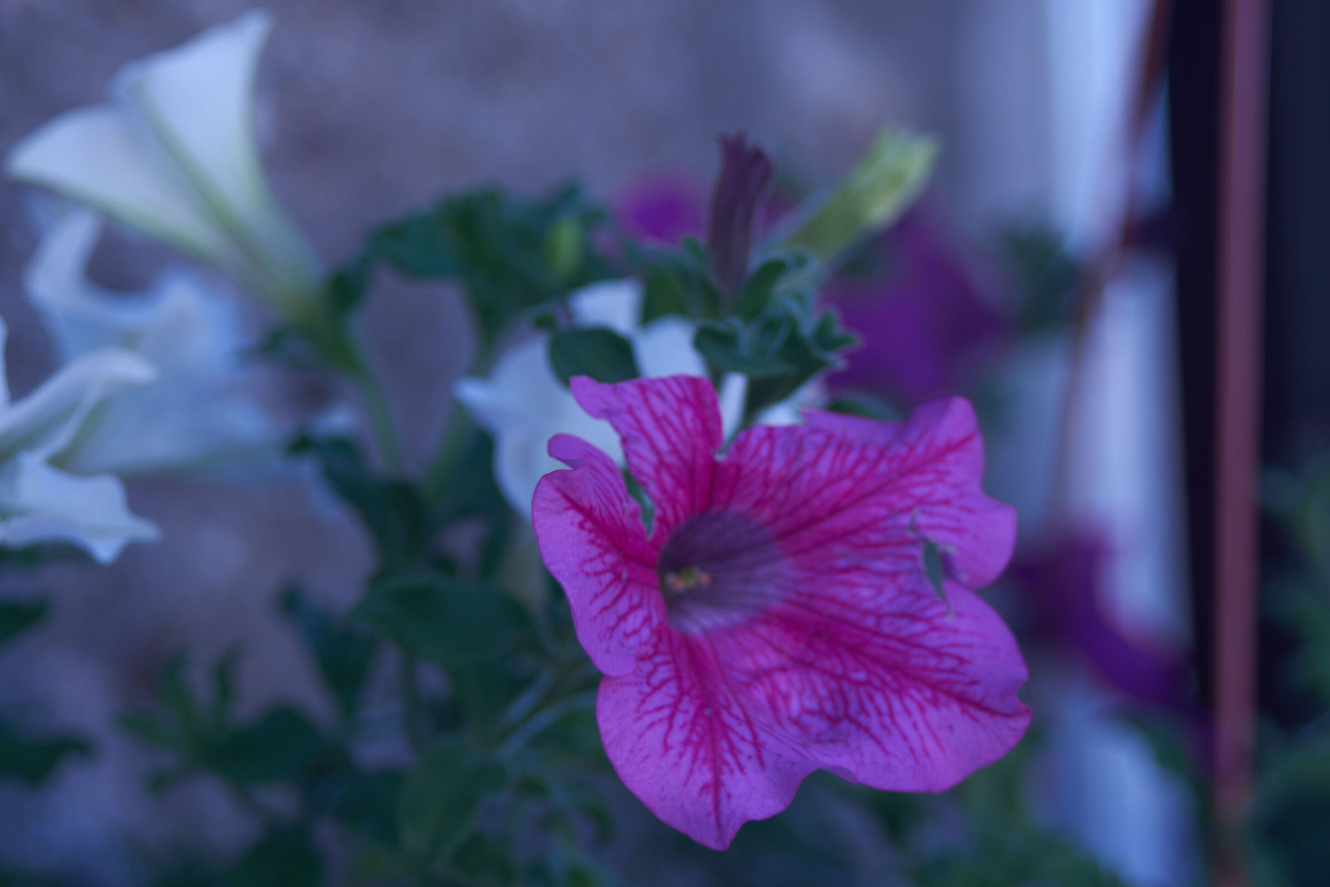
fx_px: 4433
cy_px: 444
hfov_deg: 17.1
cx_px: 665
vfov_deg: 11.4
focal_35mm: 120
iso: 50
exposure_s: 1/25
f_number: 5.6
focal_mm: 80
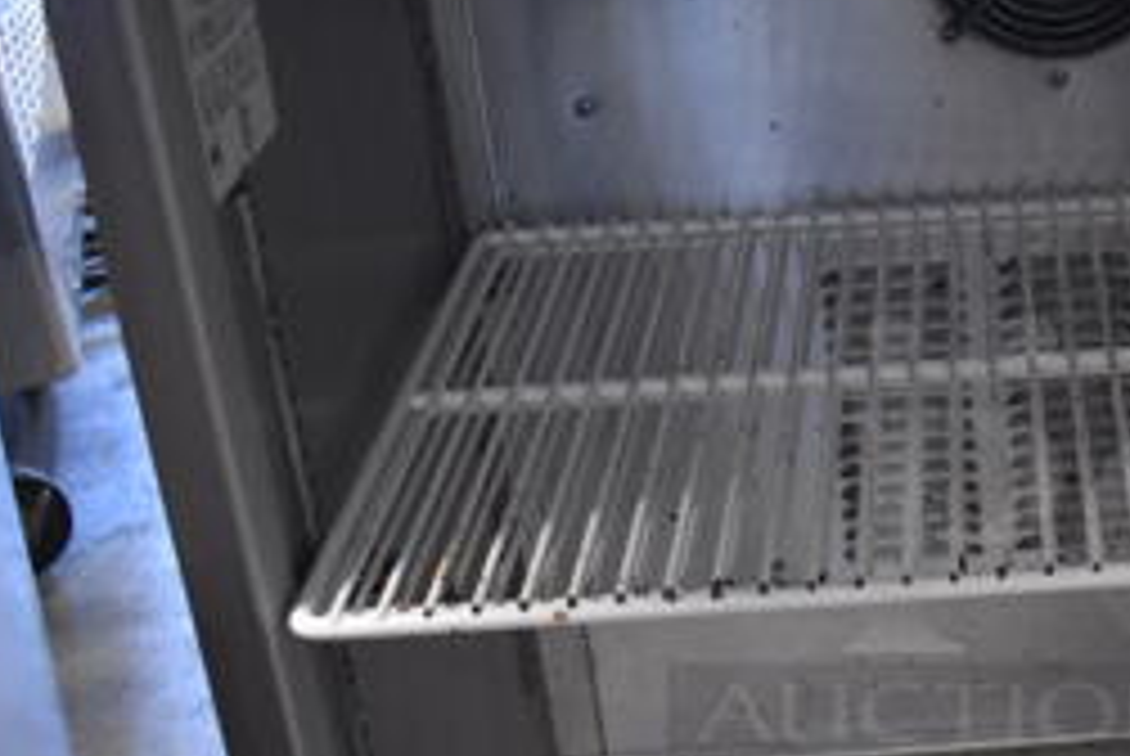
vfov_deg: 18.7
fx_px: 2294
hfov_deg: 26.0
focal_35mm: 73
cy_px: 522
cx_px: 1171
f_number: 3.5
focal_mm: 20
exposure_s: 1/60
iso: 3200
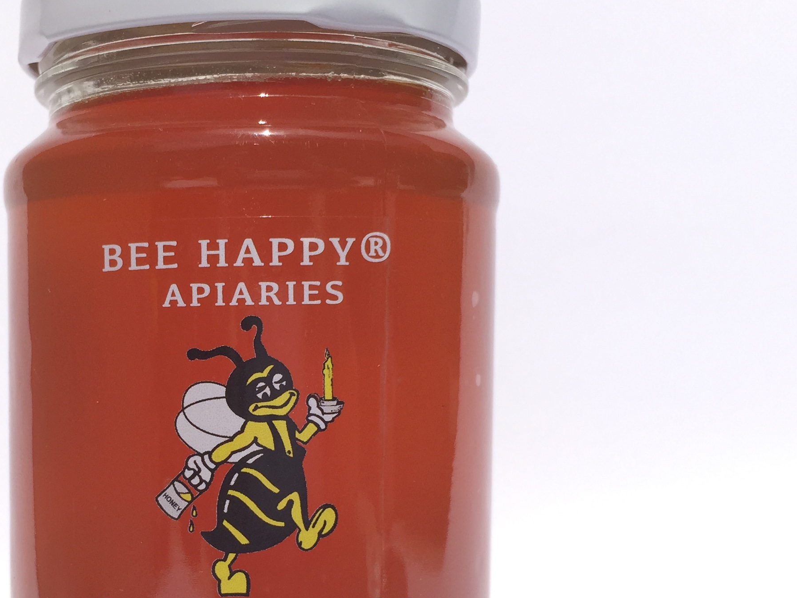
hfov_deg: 35.4
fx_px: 1220
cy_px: 453
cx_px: 199
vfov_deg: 27.1
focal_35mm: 53
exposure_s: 1/2825
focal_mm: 4.15
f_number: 2.2
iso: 32
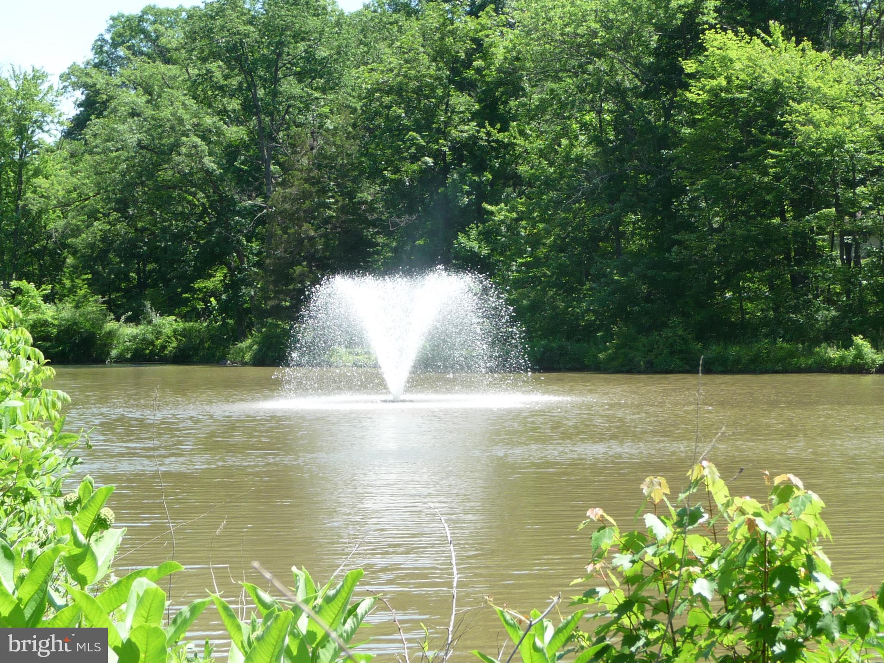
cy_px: 332
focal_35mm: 80
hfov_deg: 24.4
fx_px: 2043
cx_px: 442
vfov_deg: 18.4
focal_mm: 10.5
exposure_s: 1/200
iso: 100
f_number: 4.5
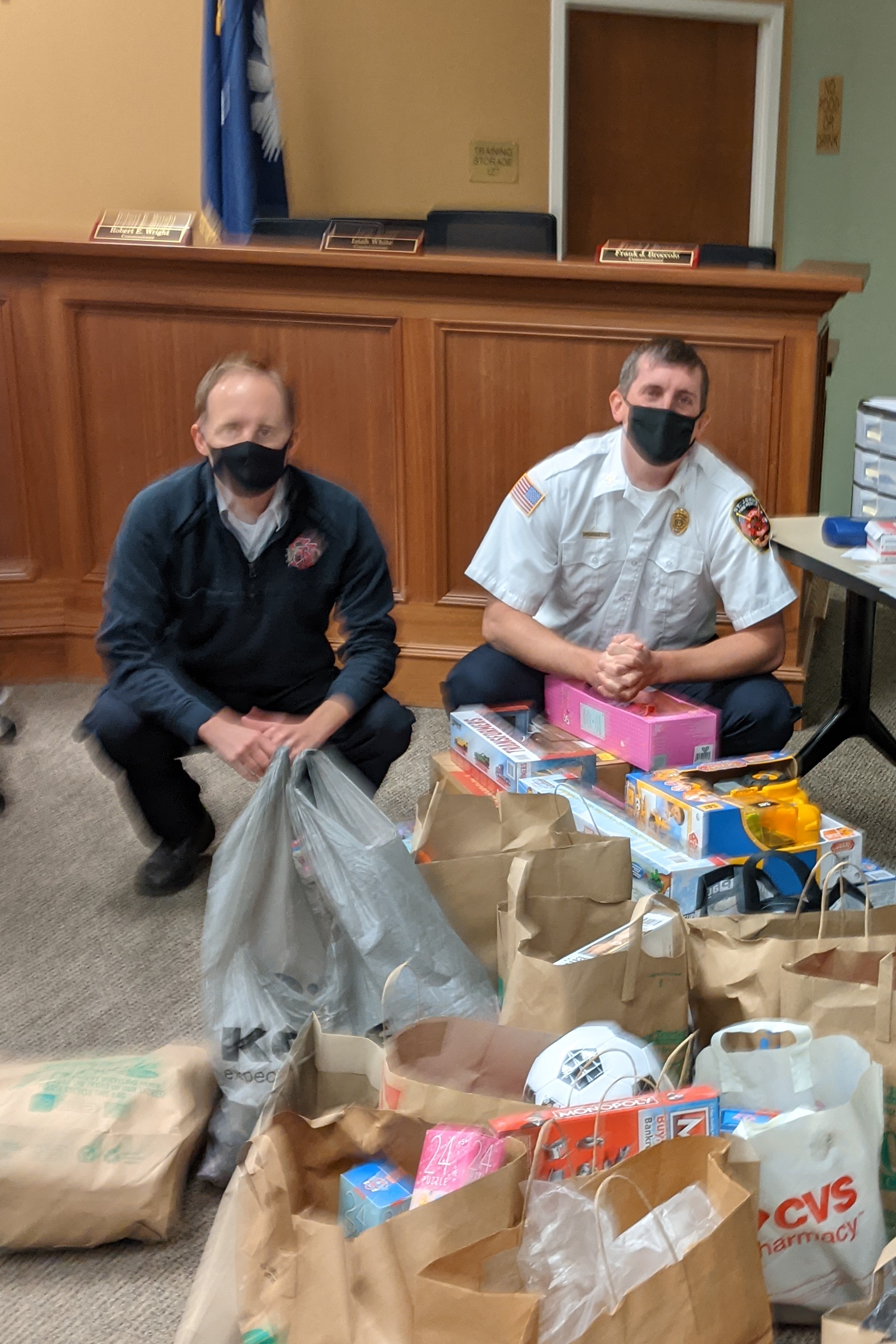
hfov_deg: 28.6
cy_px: 766
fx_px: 1717
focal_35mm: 46
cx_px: 721
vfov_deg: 42.6
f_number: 1.8
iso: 75
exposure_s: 1/30
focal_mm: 4.44
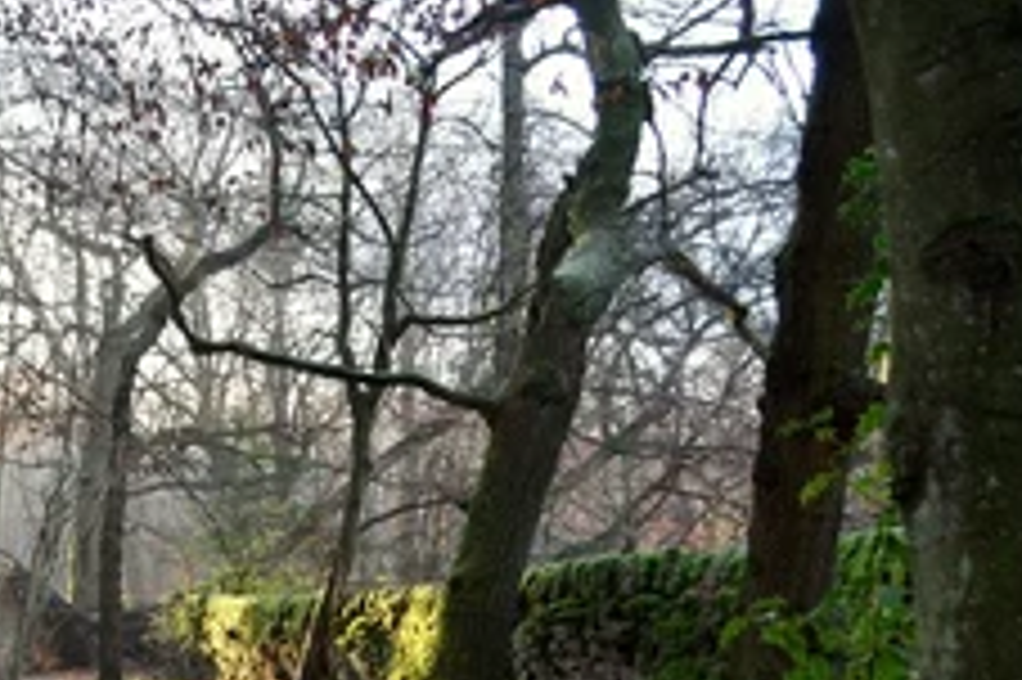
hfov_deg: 33.0
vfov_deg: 22.6
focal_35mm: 57
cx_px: 77
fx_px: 1617
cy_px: 712
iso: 500
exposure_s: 1/200
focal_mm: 18
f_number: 4.5
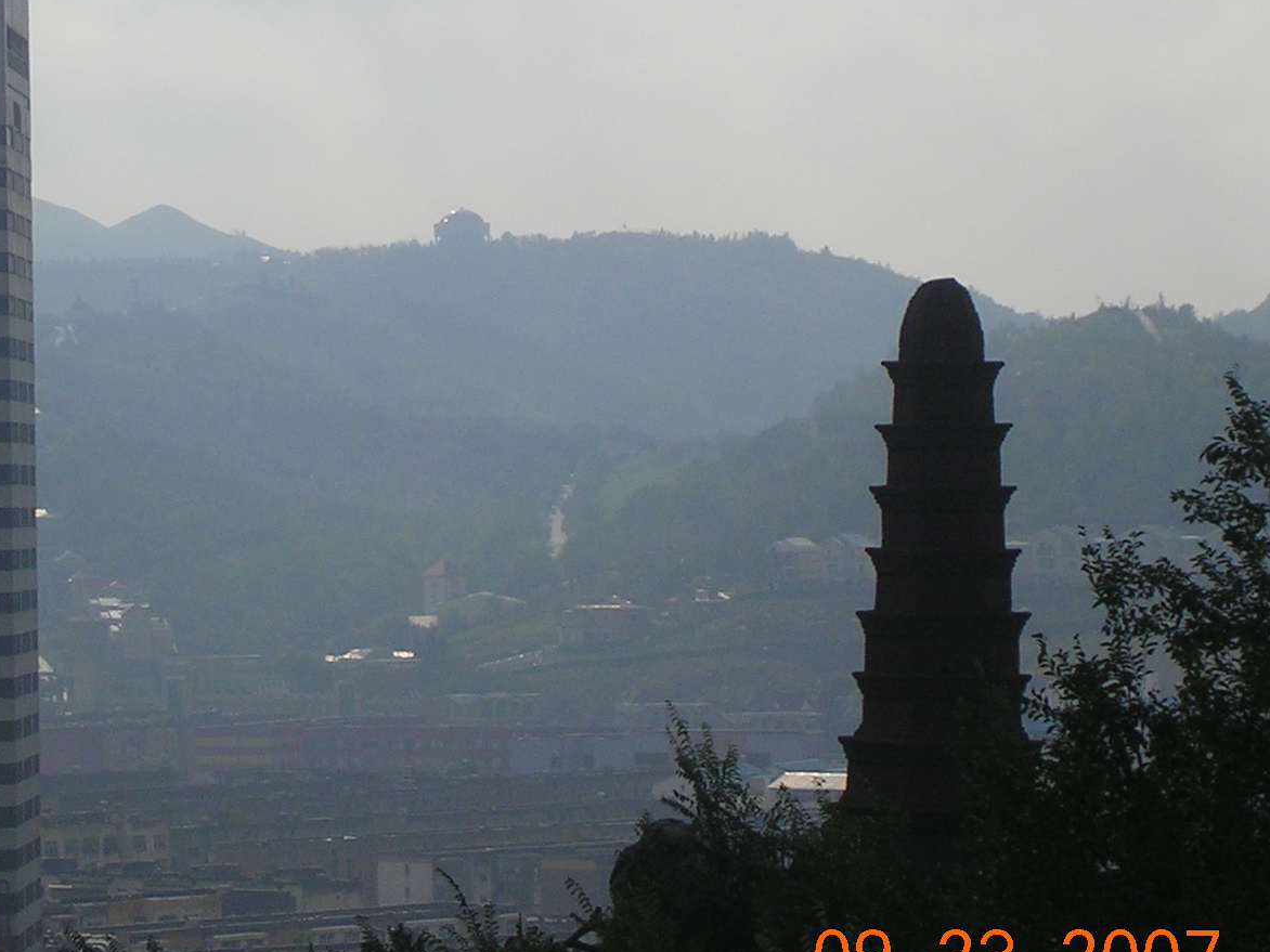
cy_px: 299
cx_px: 265
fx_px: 7374
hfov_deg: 9.8
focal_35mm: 201
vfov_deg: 7.4
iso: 50
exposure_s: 1/1500
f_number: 4.9
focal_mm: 17.4
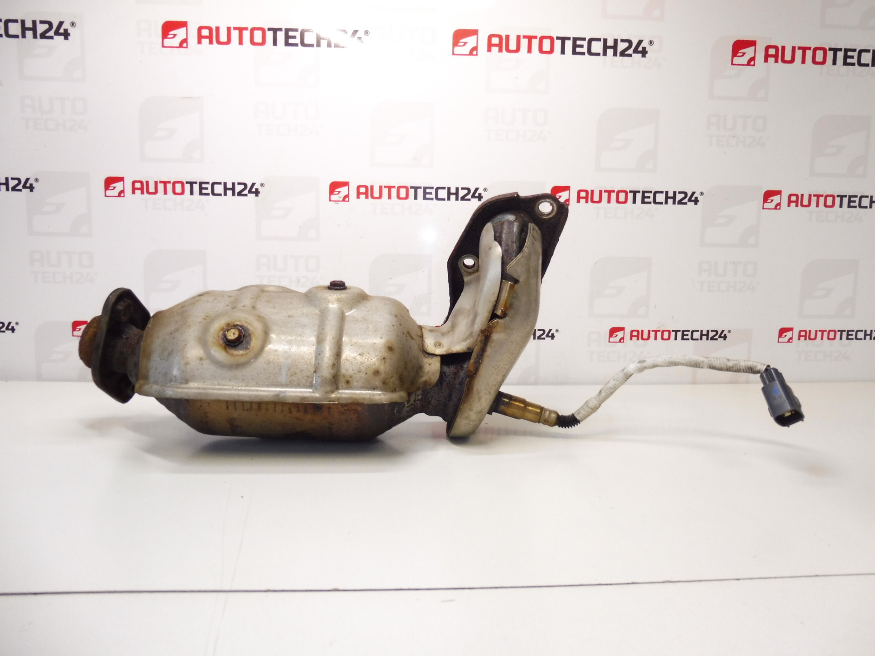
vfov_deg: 54.9
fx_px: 632
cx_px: 438
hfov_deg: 69.4
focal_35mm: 25
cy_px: 328
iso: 200
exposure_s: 1/80
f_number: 3.5
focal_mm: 4.4
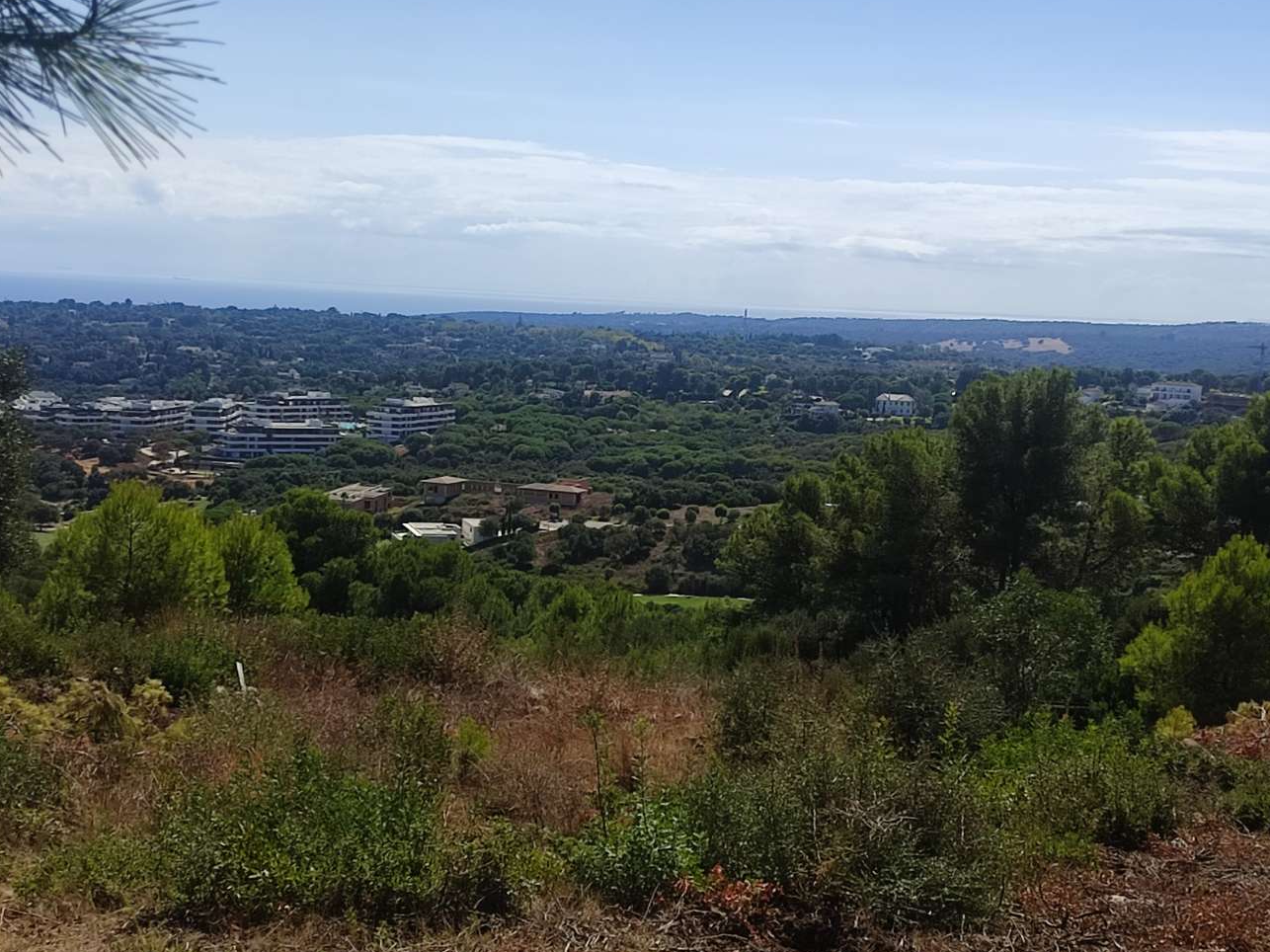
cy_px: 510
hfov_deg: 63.4
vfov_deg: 49.7
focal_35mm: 28
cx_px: 671
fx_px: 1027
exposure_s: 1/1141
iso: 50
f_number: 1.89
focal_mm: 5.89
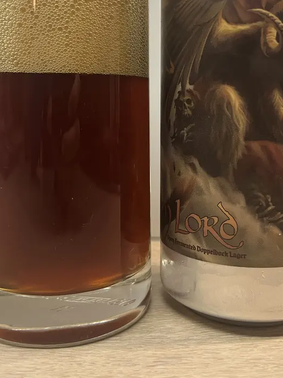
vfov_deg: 47.8
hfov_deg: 37.7
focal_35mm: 38
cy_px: 111
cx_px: 143
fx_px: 415
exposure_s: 1/50
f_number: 1.6
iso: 125
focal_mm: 5.1
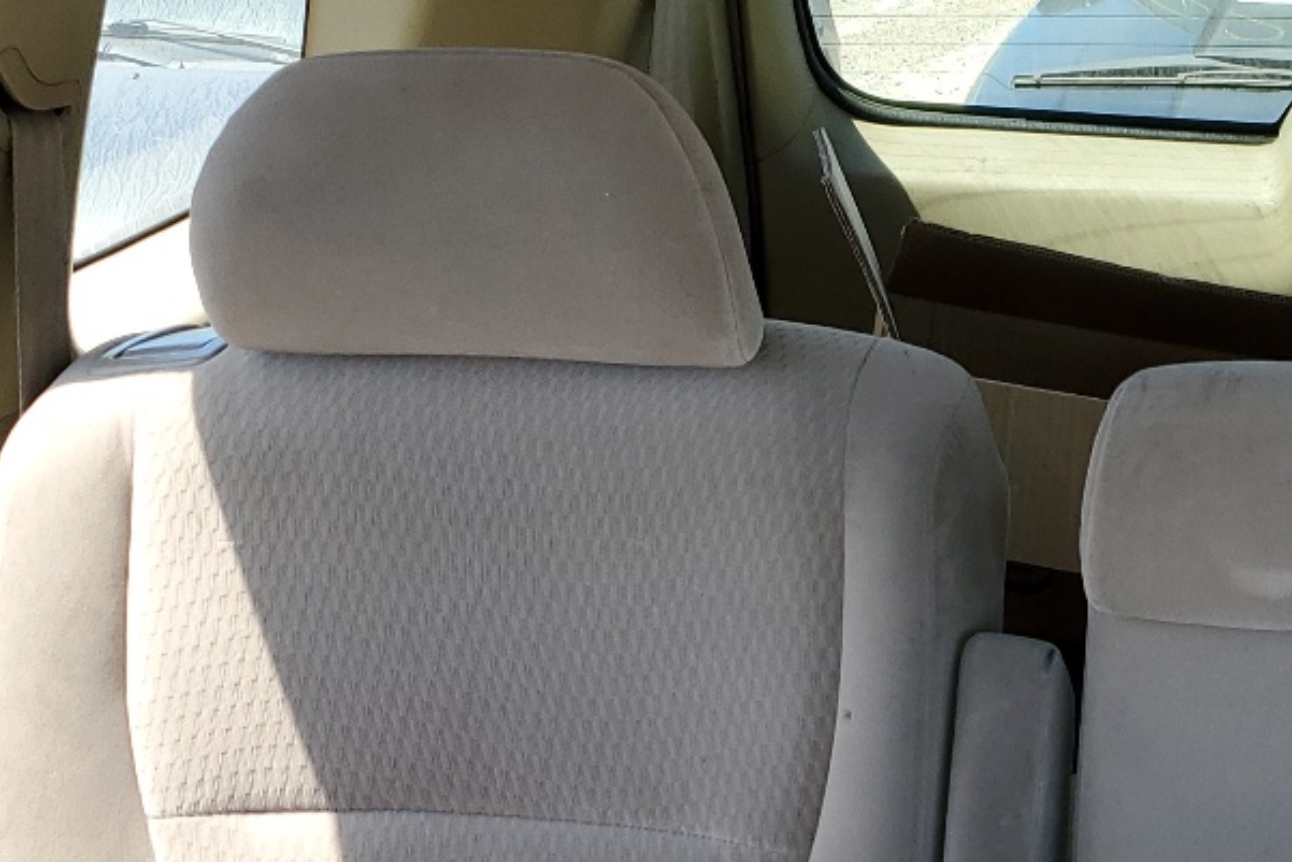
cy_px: 798
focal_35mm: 72
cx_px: 1255
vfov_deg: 18.6
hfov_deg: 26.7
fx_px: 2584
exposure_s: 1/127
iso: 50
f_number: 1.5
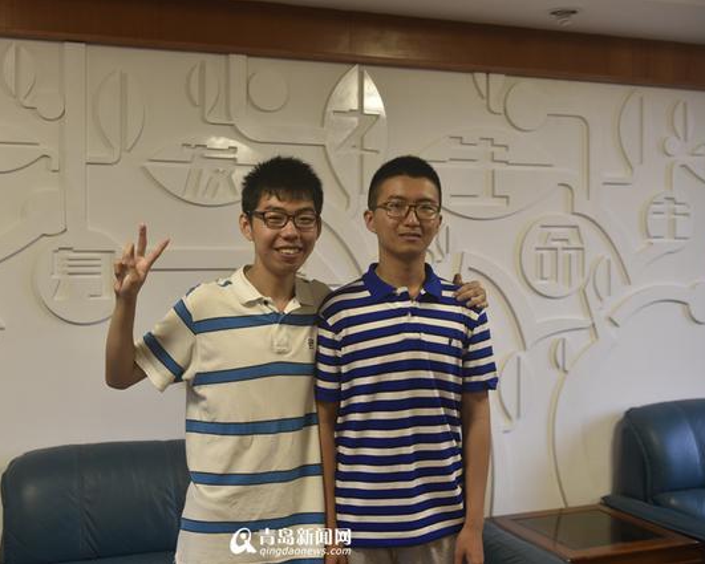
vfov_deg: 34.9
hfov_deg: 42.7
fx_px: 897
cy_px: 282
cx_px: 292
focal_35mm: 43
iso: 1250
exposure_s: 1/40
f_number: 4
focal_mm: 38
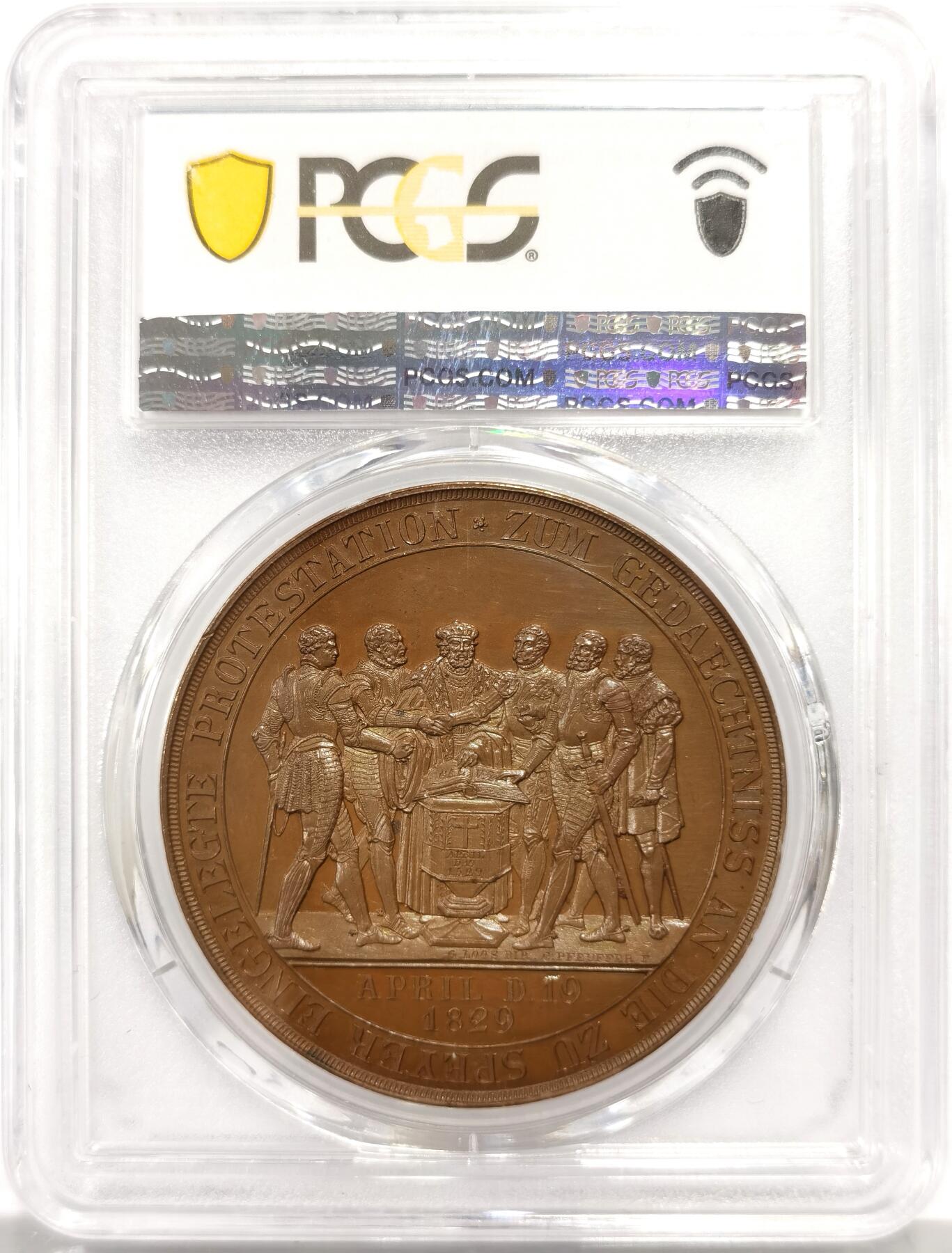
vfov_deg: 35.4
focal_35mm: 54
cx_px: 476
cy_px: 626
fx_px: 1964
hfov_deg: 27.2
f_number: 16
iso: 200
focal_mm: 5.56
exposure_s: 1/100
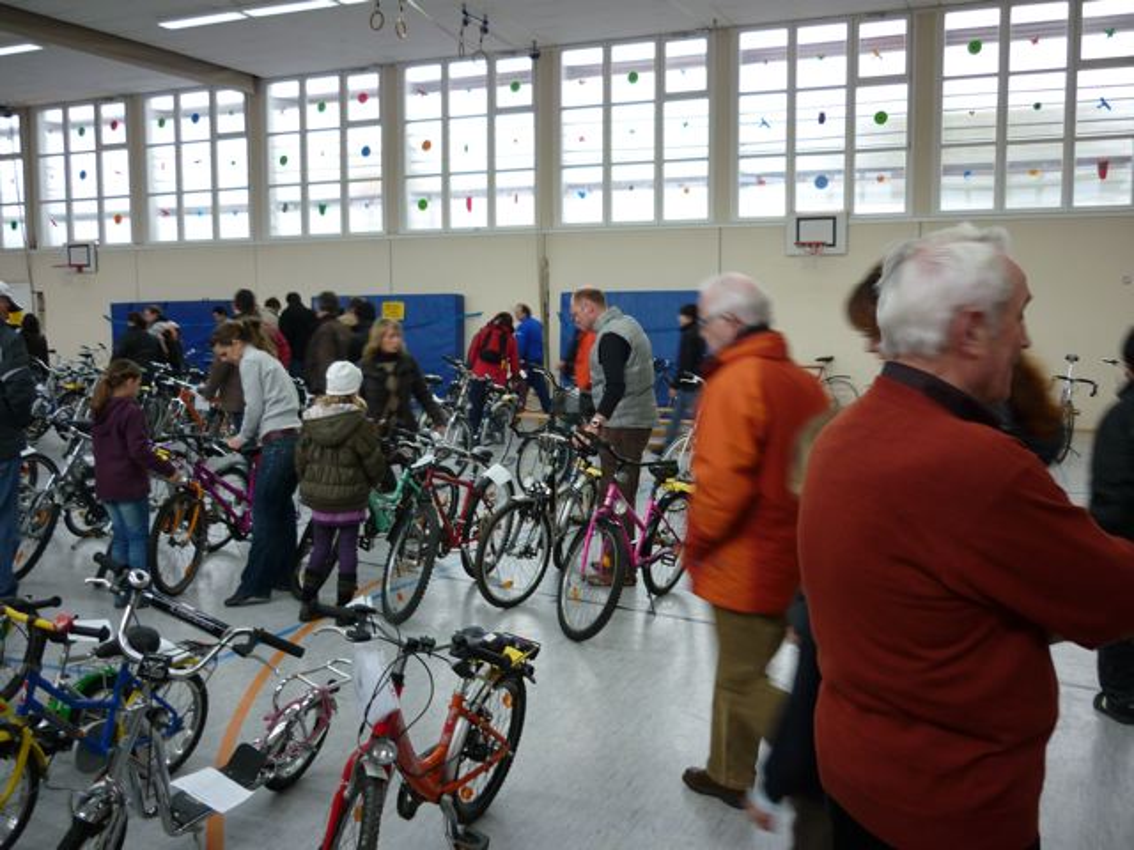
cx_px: 567
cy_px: 425
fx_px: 1081
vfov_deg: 42.9
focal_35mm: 33
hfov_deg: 55.4
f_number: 2.8
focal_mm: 5.5
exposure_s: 1/30
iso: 100
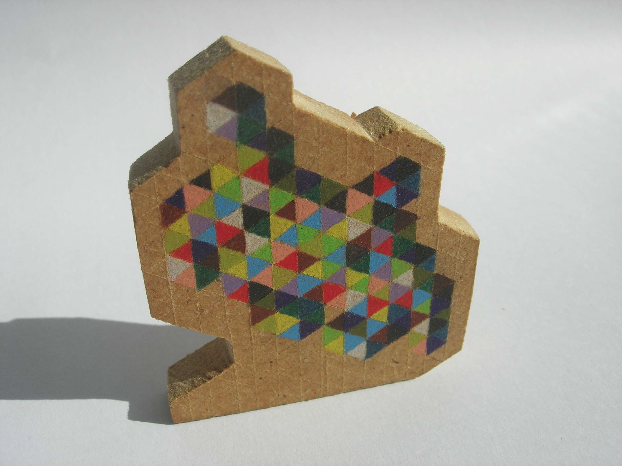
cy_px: 233
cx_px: 311
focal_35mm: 38
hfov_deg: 49.0
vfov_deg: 37.7
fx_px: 683
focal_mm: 7.8
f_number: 4.8
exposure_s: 1/1389
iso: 64
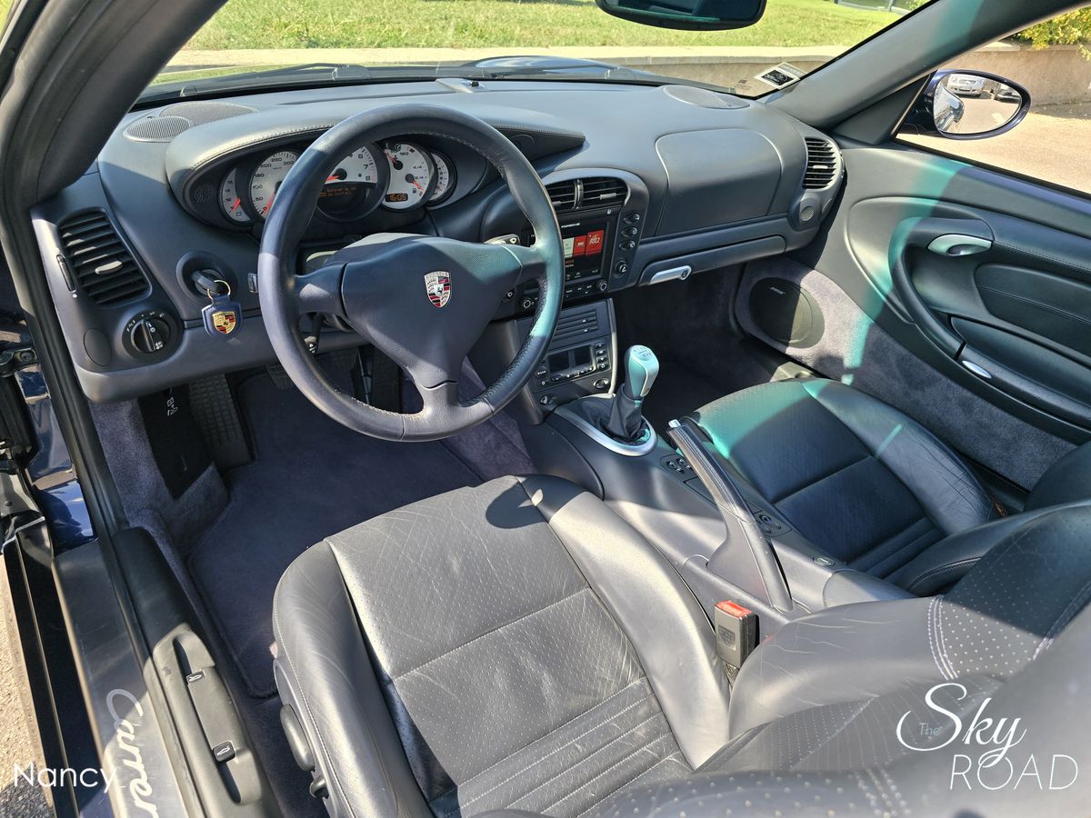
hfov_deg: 73.9
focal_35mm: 23
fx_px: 725
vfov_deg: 58.9
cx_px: 546
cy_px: 409
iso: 16
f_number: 1.7
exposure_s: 1/180
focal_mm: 6.3
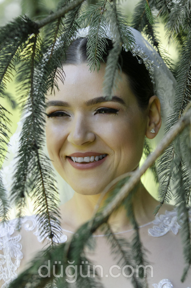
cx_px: 96
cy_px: 144
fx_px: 1139
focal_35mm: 142
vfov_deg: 14.4
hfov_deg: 9.6
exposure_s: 1/160
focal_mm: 95
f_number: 2.8
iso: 160
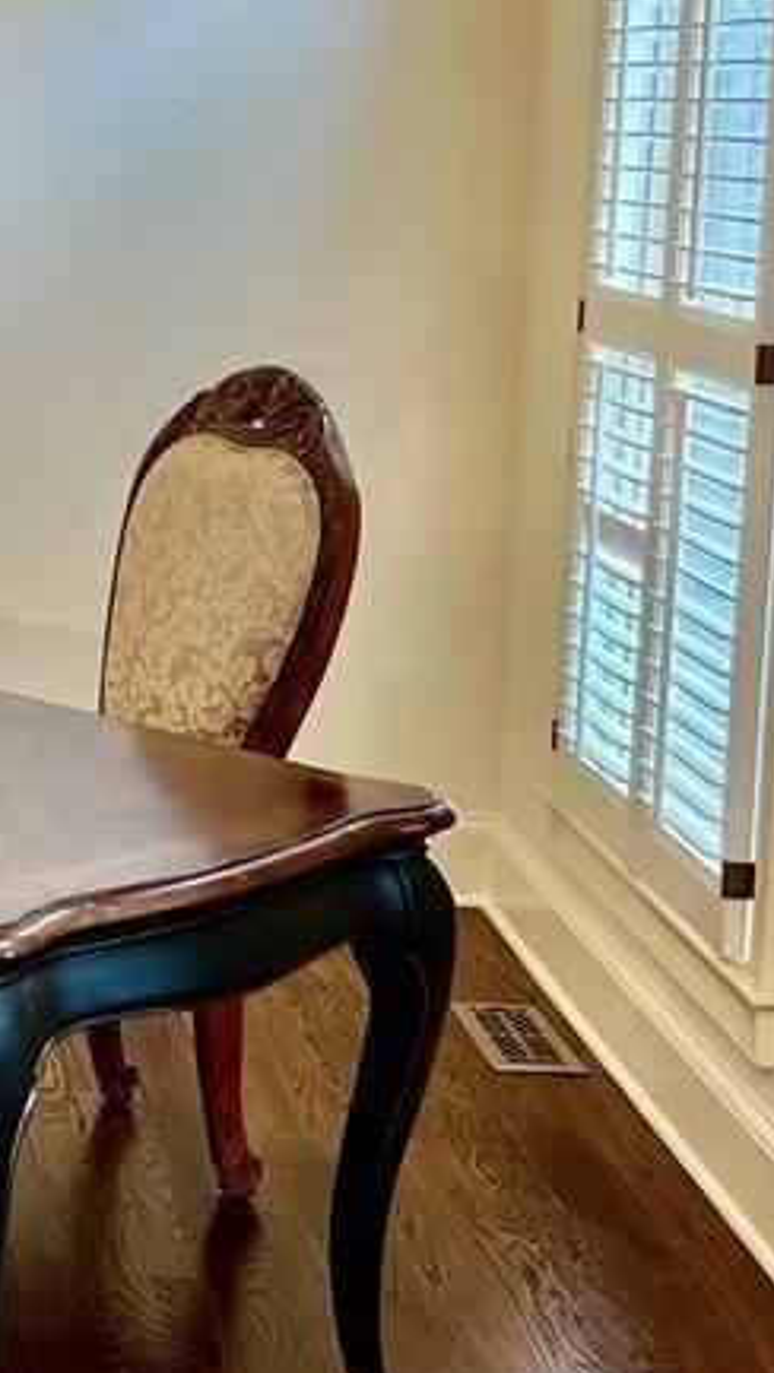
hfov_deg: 15.3
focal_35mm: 67
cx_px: -666
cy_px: 555
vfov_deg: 31.3
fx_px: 2441
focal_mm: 5.7
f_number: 1.5
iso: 160
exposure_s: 1/60
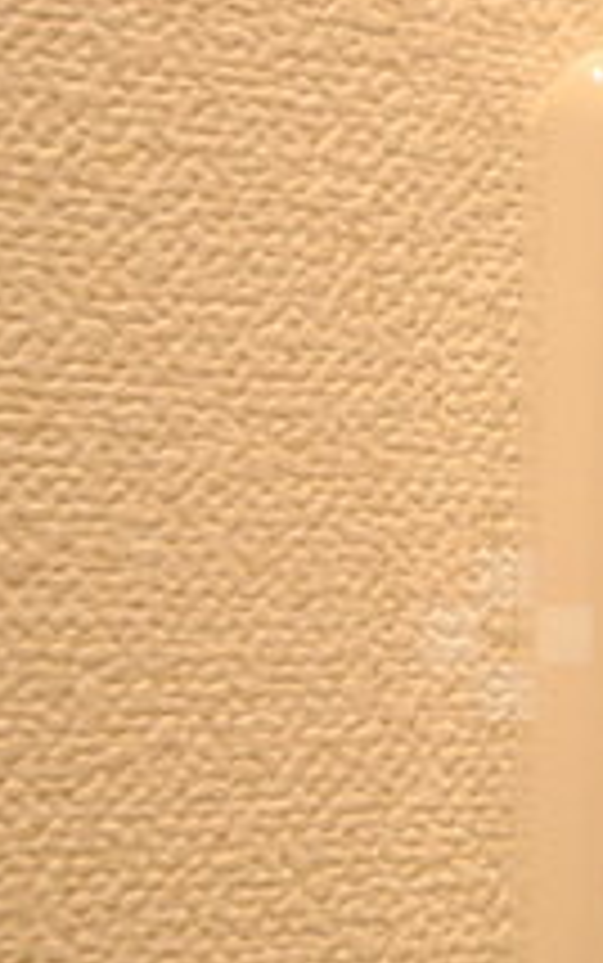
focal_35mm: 64
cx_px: 1098
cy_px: 634
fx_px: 1681
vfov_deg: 31.7
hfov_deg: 16.7
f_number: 5.3
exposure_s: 1/60
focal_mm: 14
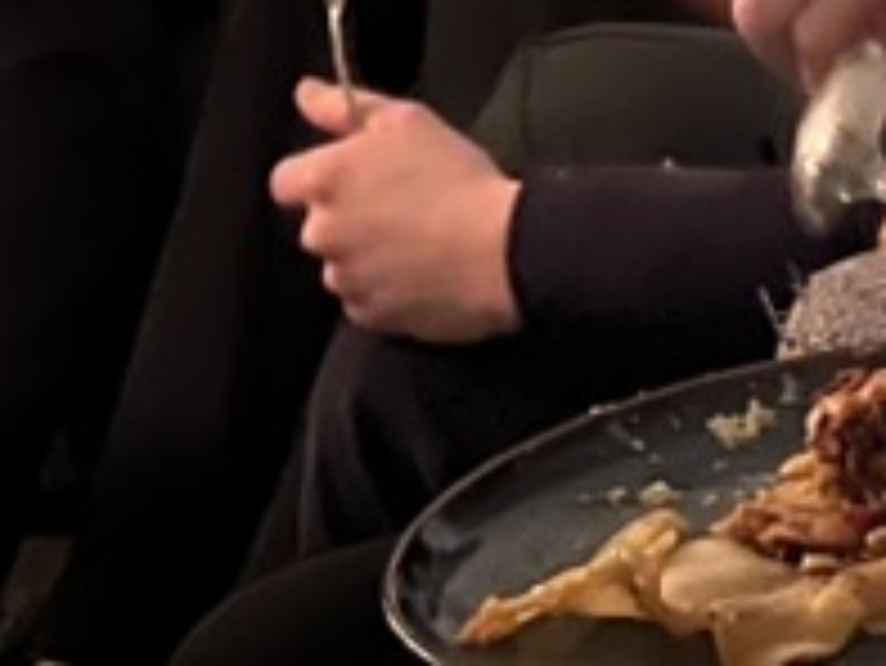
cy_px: -806
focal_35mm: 135
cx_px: 378
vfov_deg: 9.9
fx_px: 3457
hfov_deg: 14.6
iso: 1250
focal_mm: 5.1
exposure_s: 1/19
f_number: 1.6
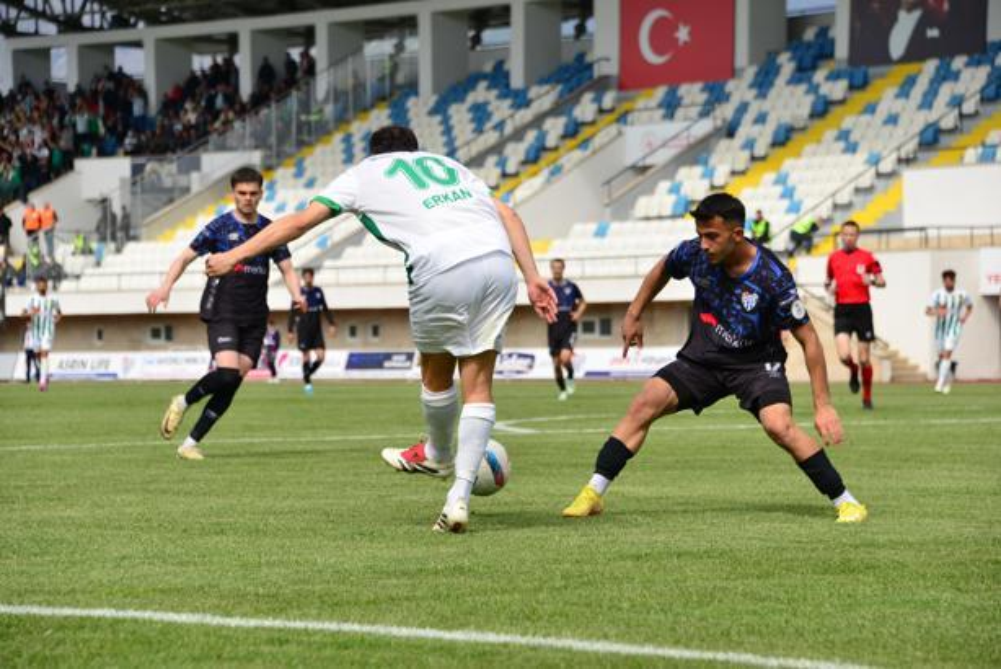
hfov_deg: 15.2
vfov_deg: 10.2
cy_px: 334
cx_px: 500
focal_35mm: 135
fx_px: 3755
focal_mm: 135
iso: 500
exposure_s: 1/1600
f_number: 6.3
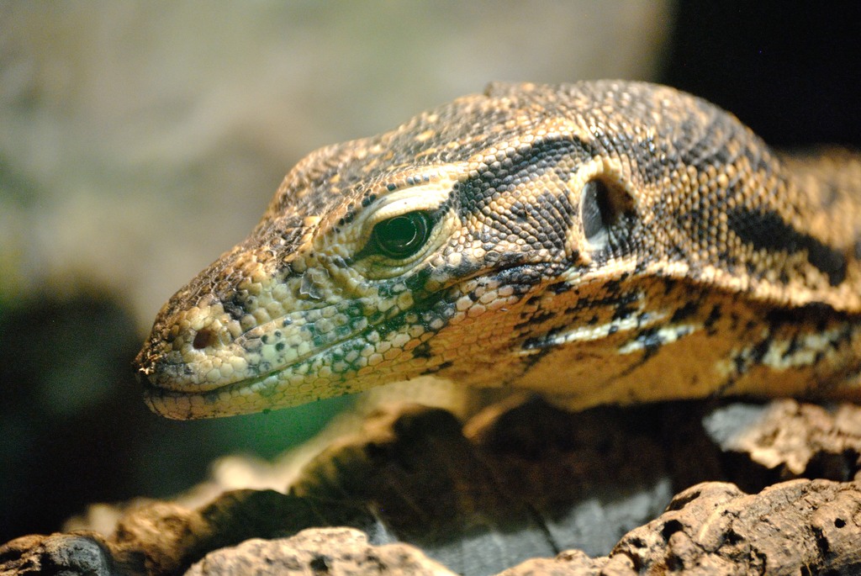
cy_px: 288
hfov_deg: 12.2
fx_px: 4022
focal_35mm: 168
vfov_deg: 8.2
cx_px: 430
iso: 1600
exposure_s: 1/100
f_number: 4.8
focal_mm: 112
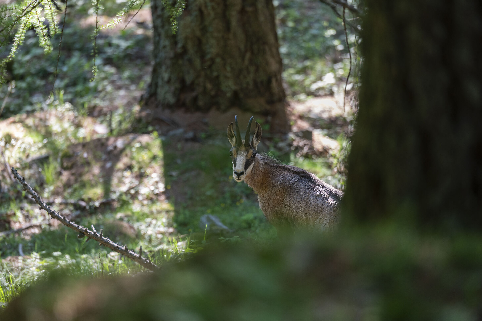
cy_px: 160
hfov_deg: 5.2
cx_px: 241
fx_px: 5352
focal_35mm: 400
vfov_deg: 3.4
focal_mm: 400
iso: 800
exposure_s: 1/100
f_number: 5.6
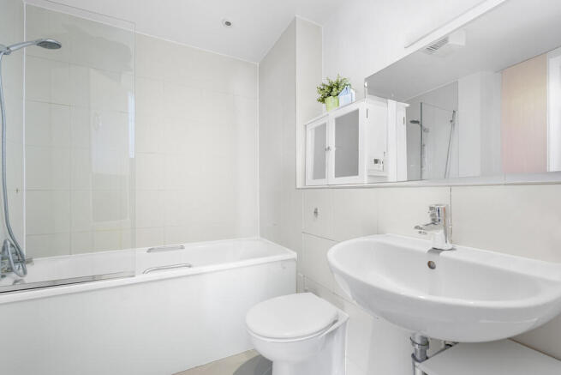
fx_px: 218
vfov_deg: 81.2
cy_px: 188
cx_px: 280
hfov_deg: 104.2
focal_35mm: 14
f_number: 6.3
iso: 500
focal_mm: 14
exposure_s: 2
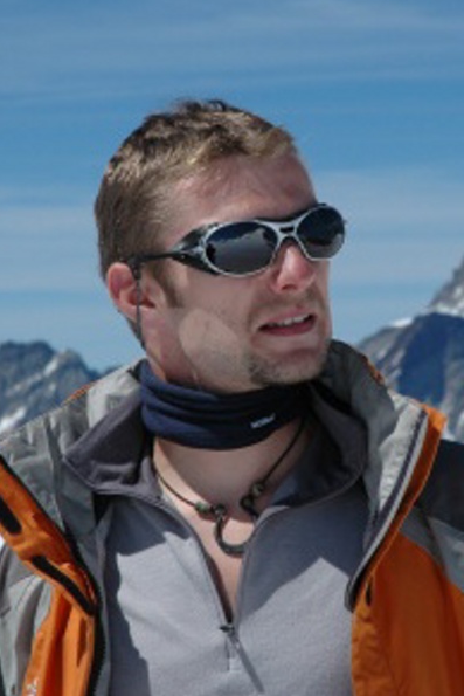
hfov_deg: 12.9
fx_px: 2048
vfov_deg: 19.3
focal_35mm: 106
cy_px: 347
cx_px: 231
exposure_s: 1/500
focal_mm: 70
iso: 200
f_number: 11
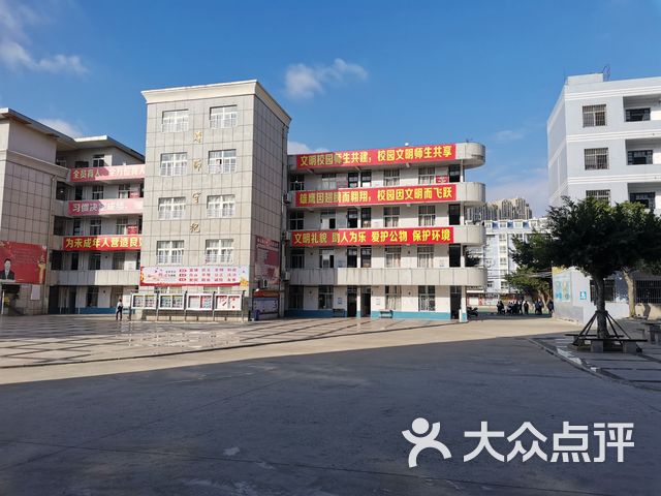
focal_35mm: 26
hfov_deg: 67.3
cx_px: 330
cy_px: 248
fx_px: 496
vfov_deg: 53.1
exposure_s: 1/2500
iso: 50
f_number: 1.8
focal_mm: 4.75
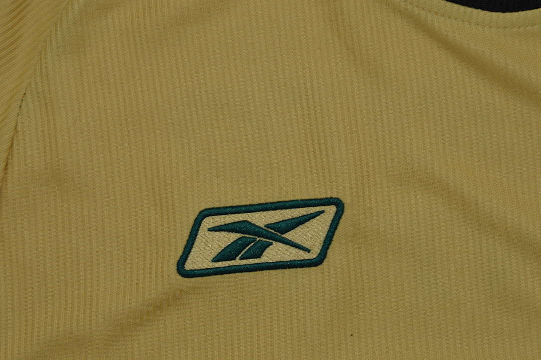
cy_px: 180
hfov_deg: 13.1
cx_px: 270
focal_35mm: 158
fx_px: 2365
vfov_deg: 8.7
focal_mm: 105
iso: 400
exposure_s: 1/160
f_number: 14
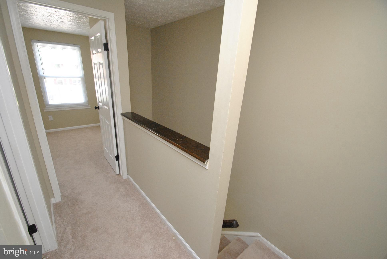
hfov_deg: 100.3
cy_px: 130
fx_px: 161
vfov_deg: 77.5
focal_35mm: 15
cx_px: 194
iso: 1250
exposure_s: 1/200
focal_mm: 10
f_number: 4.5
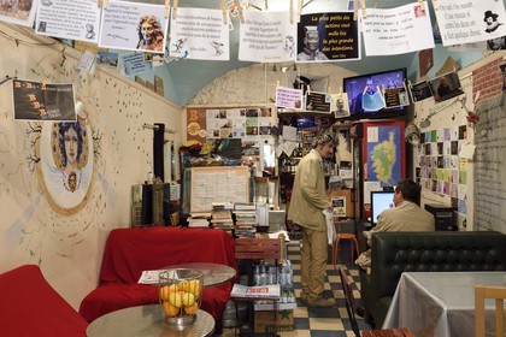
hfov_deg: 60.3
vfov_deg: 42.3
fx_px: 436
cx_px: 253
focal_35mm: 31
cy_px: 168
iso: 800
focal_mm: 31
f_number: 7.1
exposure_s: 1/30
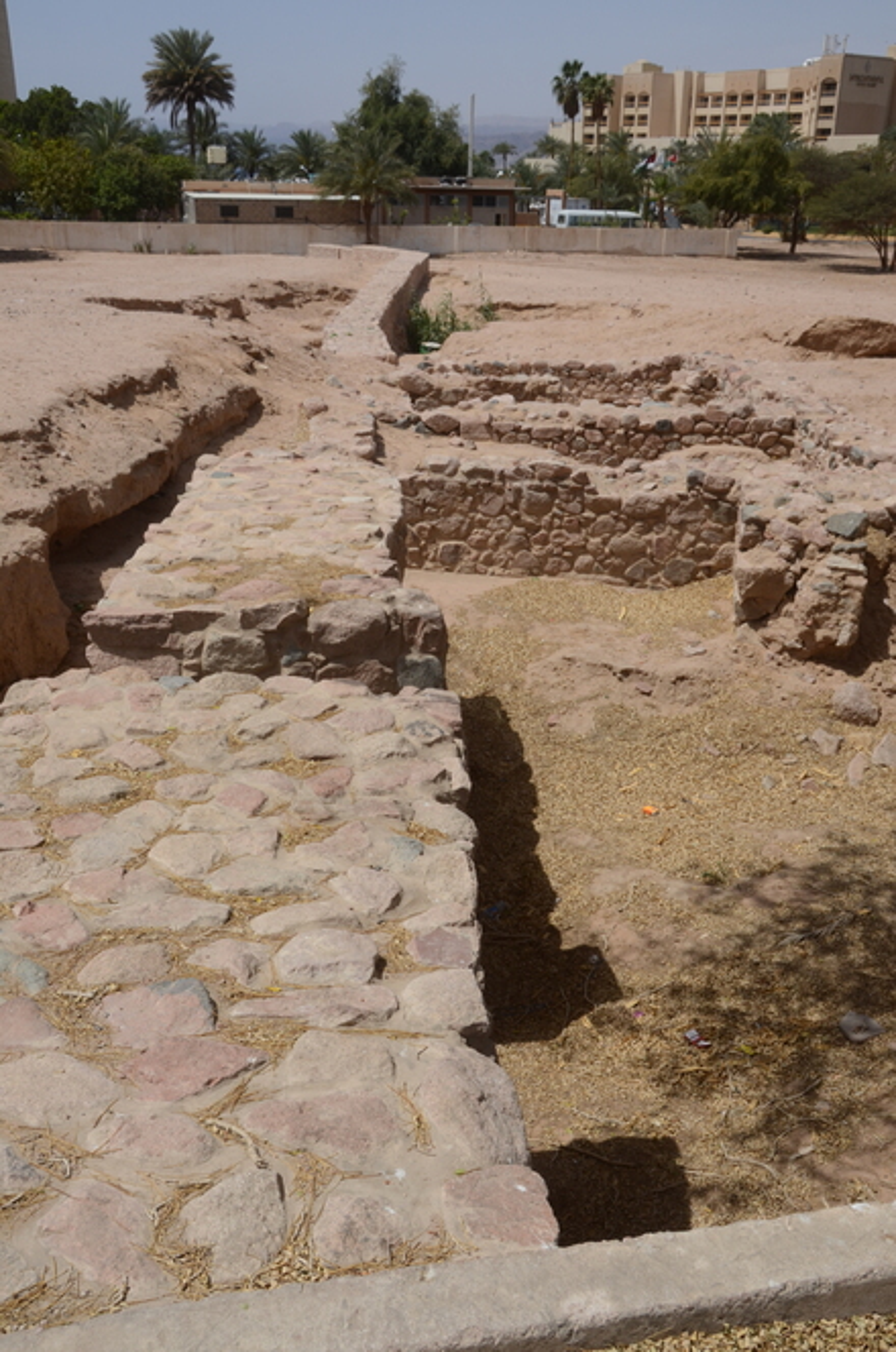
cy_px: 676
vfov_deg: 53.2
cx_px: 448
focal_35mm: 36
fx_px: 1350
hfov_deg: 36.7
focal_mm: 24
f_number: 13
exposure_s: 1/500
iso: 200
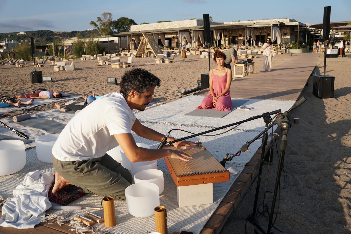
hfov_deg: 60.2
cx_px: 176
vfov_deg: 42.3
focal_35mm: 31
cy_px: 117
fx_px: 303
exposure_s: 1/1250
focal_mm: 20.7
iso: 100
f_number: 2.8
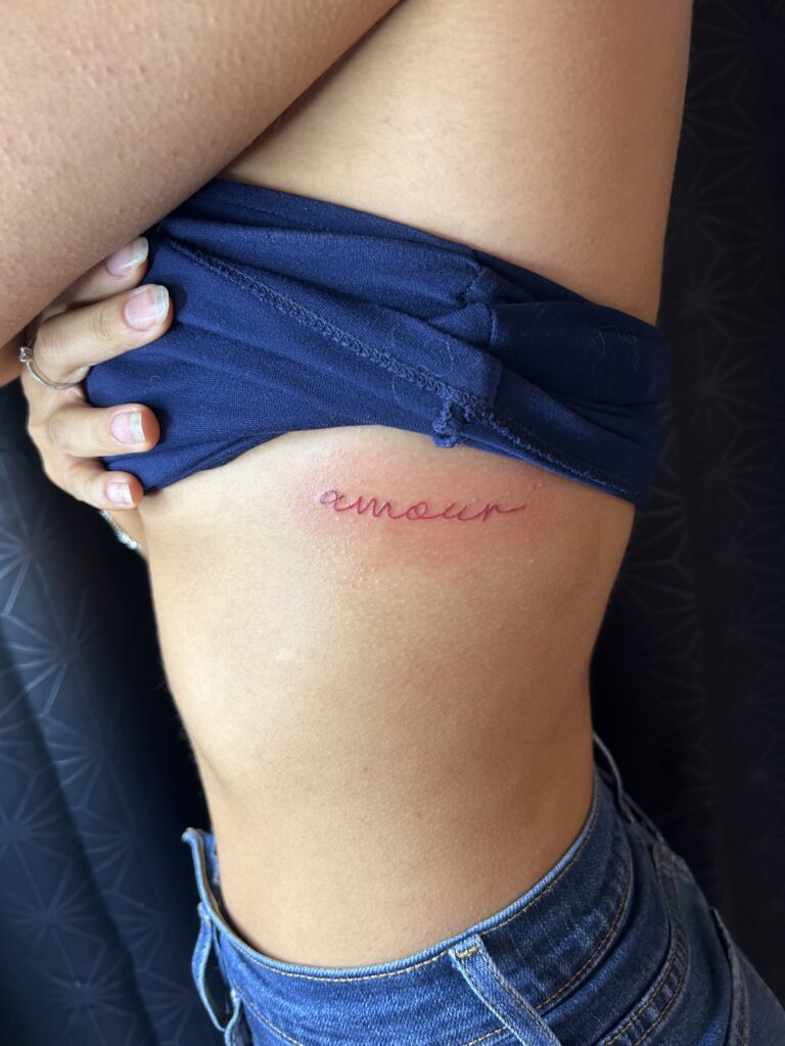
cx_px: 392
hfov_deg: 53.1
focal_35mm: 26
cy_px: 523
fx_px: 786
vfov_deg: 67.3
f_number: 1.5
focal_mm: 5.7
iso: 160
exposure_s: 1/60
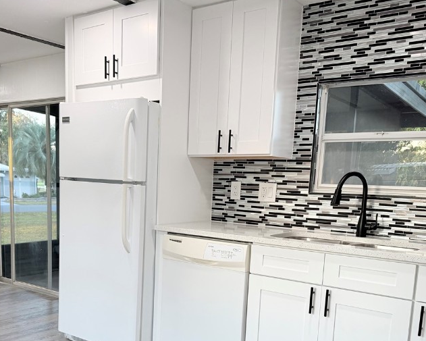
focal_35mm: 38
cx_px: 180
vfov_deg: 38.2
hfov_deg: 47.8
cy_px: 254
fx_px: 479
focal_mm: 6.76
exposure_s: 1/120
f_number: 1.78
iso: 100
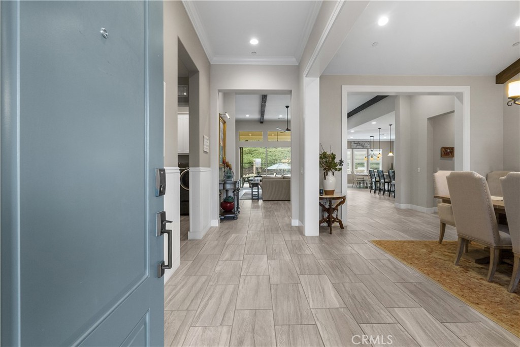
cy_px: 174
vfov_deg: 73.8
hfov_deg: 96.7
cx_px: 260
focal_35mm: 16
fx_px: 231
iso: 1250
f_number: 9
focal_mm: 16
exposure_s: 1/13
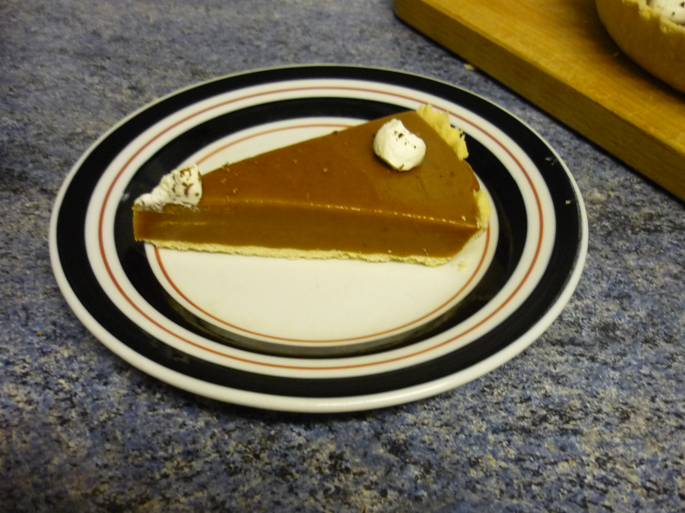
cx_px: 342
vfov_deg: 42.9
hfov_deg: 55.4
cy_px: 256
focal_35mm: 33
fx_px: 653
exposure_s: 1/15
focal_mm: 5.5
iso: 400
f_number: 2.8
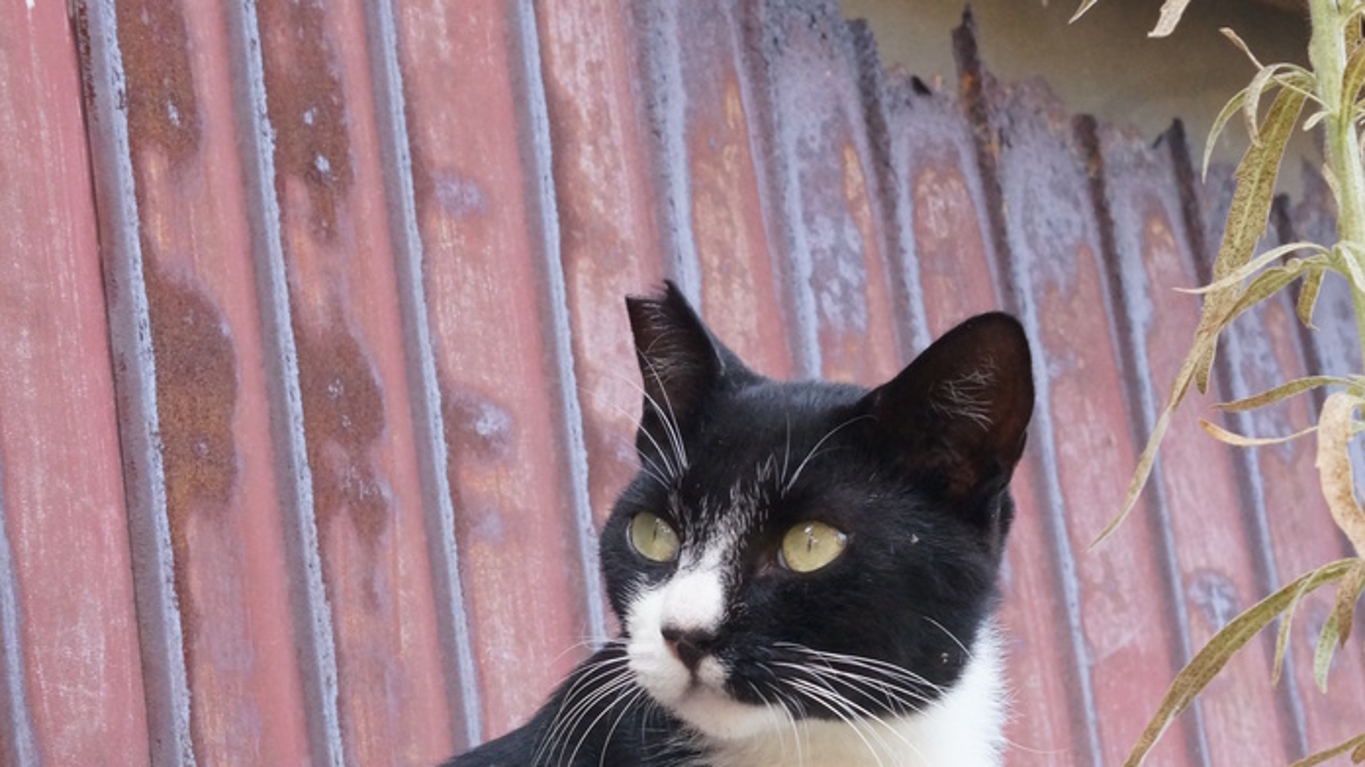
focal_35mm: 166
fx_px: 6008
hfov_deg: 13.0
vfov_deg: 7.3
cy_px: 911
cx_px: 682
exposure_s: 1/125
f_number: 13
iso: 1600
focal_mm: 70
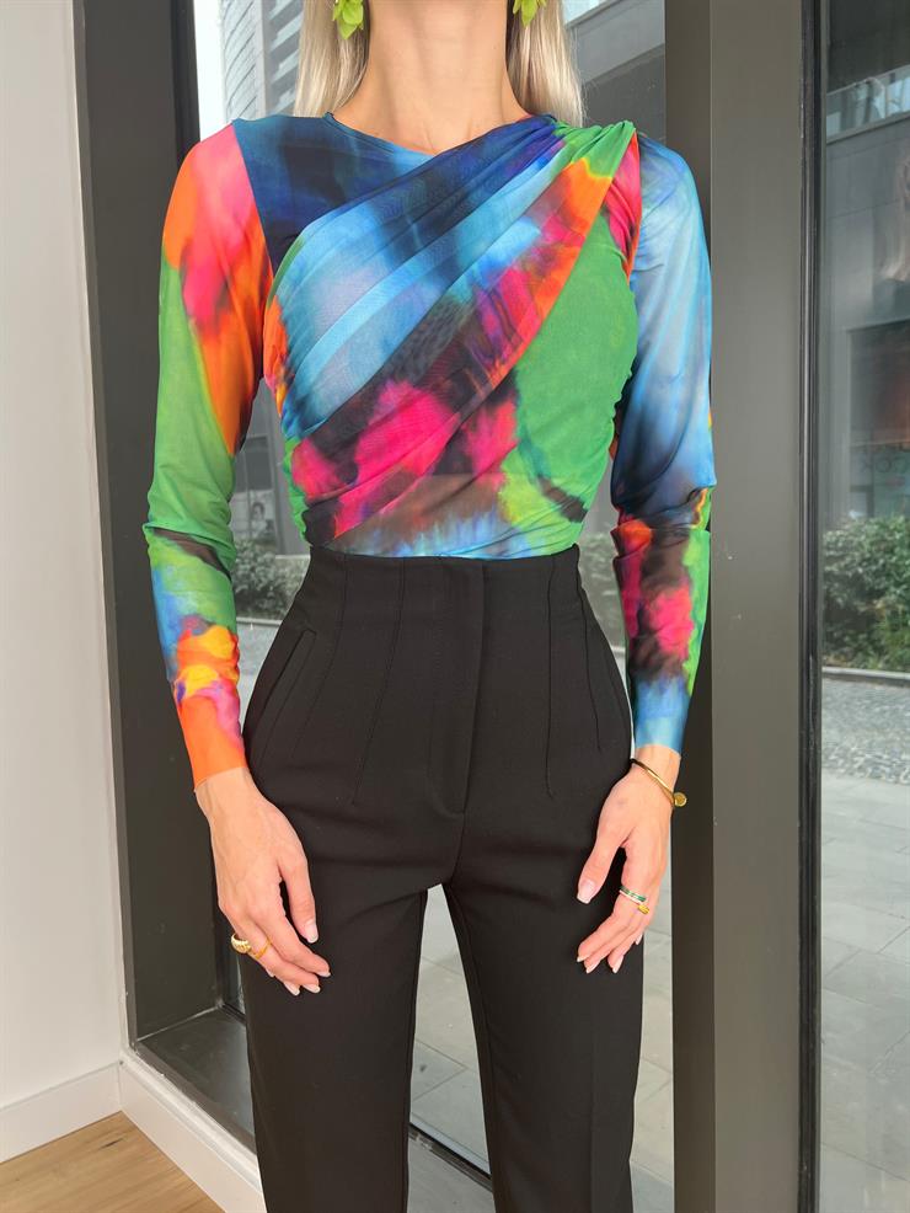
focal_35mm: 26
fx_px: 911
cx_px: 455
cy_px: 606
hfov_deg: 53.1
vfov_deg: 67.3
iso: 32
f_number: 1.5
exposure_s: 1/115
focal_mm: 5.7
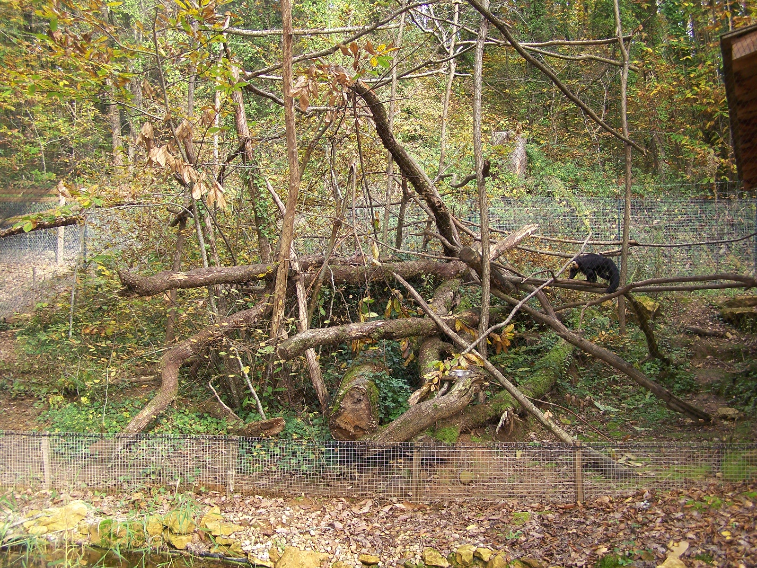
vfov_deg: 37.7
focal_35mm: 38
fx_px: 831
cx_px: 378
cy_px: 284
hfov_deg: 49.0
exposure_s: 1/40
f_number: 2.8
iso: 64
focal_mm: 6.3
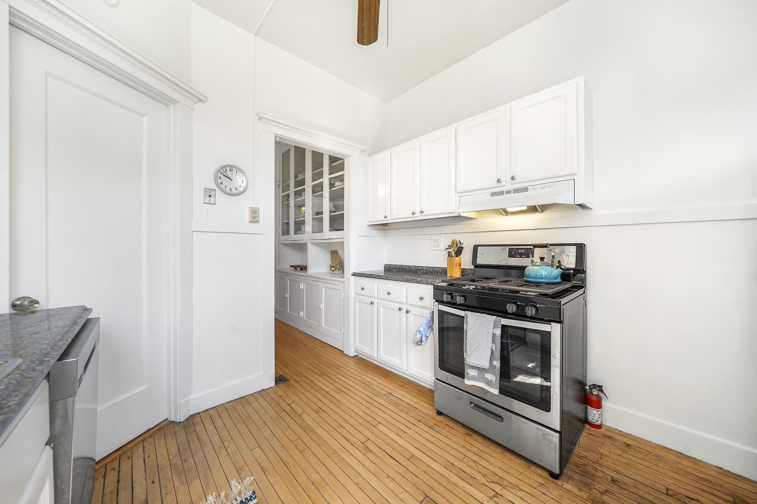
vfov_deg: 90.0
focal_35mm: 12
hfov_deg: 112.6
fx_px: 252
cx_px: 378
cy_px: 252
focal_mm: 12
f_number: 5.6
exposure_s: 1/50
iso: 800
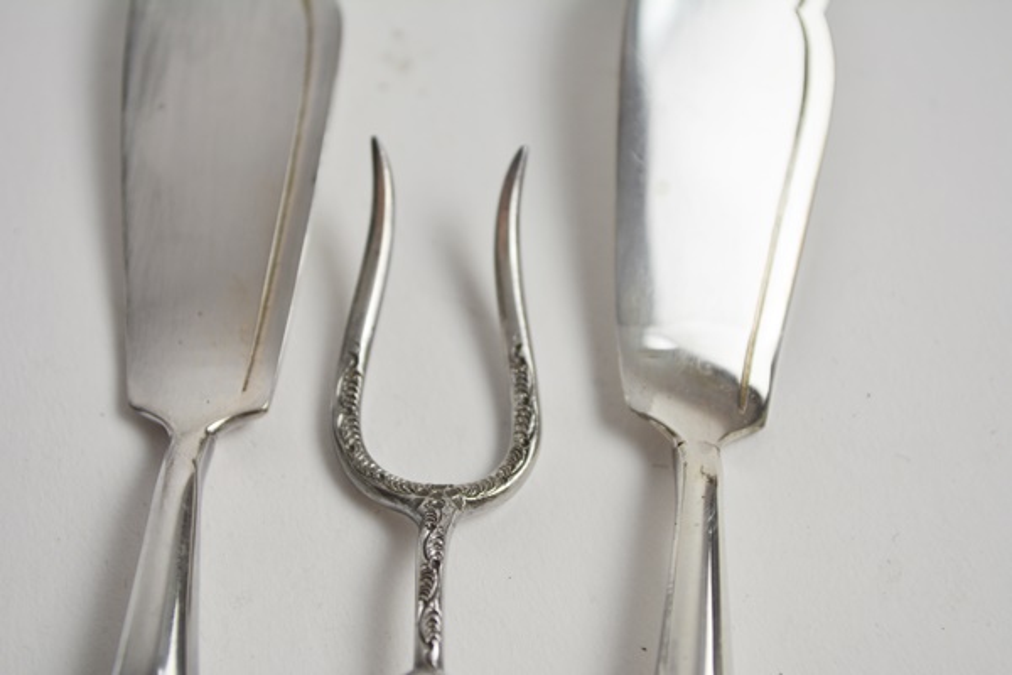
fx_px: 2319
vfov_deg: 16.6
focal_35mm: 82
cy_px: 338
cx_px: 506
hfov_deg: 24.6
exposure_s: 1/200
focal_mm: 55
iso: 200
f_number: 6.3
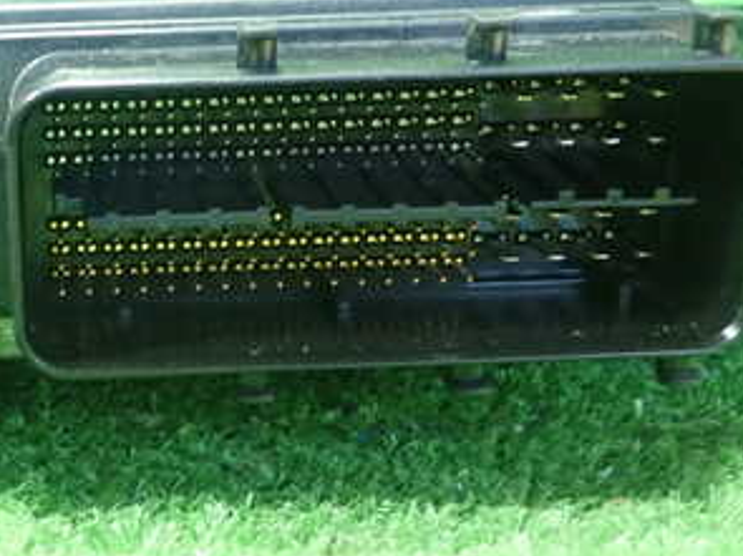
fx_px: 1309
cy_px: 264
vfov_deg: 24.0
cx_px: 25
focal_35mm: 61
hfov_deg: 29.8
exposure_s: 1/40
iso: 800
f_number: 2.3
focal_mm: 5.5
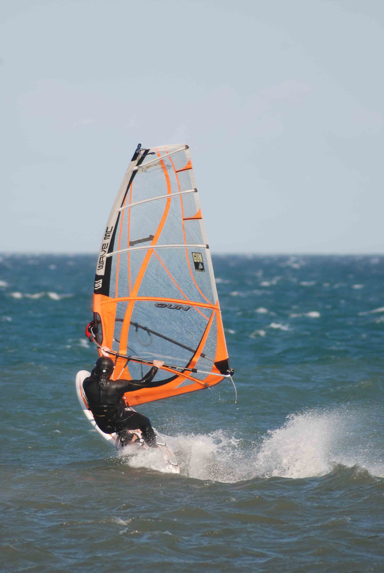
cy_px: 286
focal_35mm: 600
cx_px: 192
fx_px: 9572
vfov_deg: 3.4
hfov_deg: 2.3
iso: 200
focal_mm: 400
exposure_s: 1/800
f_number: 6
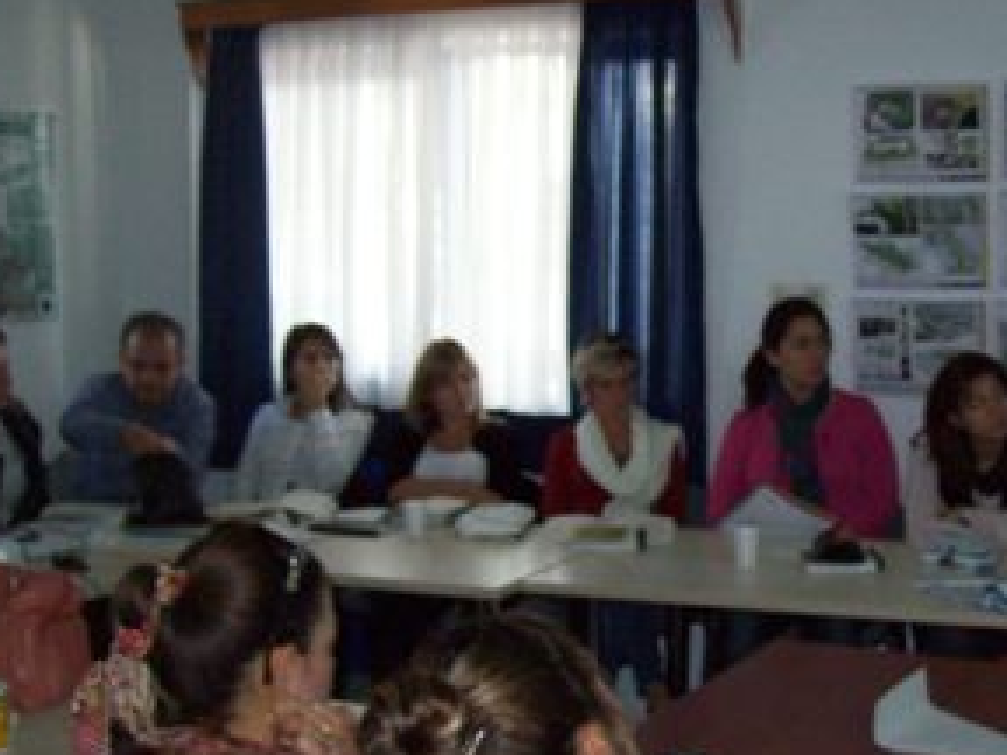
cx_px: 734
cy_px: 433
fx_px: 1629
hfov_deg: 33.8
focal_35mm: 56
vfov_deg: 26.1
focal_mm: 6
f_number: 2.7
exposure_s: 1/64
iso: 200
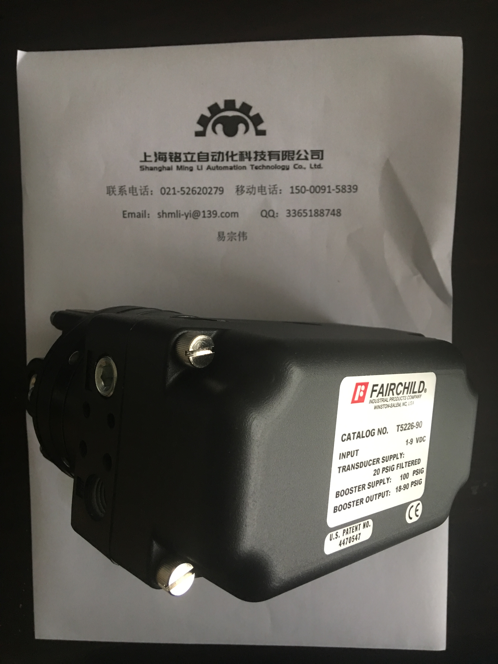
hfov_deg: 48.2
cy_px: 332
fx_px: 556
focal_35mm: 29
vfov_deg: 61.7
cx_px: 249
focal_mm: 4.15
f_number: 2.2
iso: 100
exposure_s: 1/17
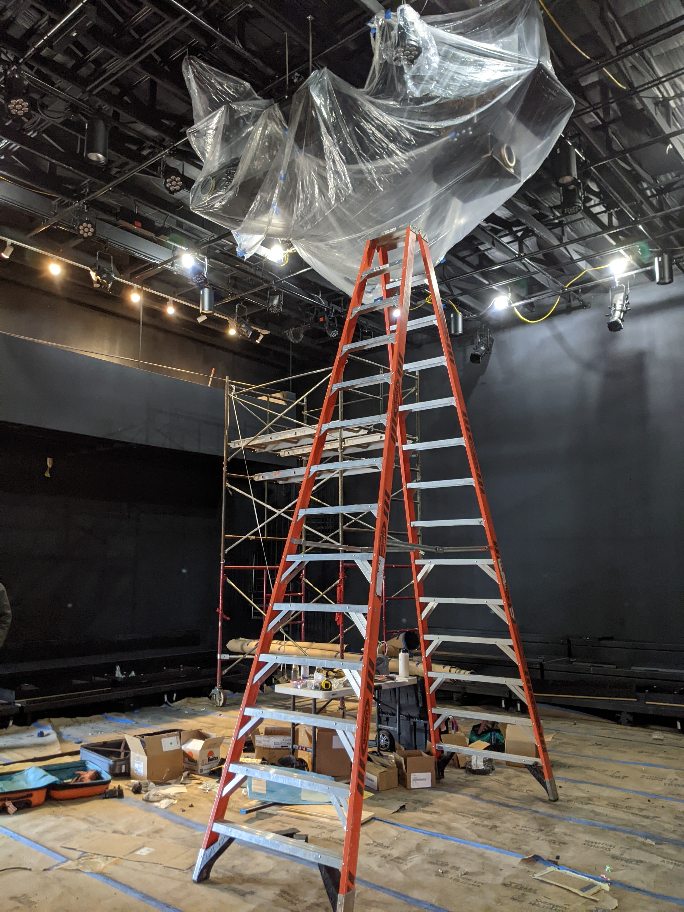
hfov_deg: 51.4
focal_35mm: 27
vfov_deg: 65.3
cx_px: 342
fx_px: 711
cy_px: 456
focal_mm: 4.44
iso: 699
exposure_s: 1/24
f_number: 1.8
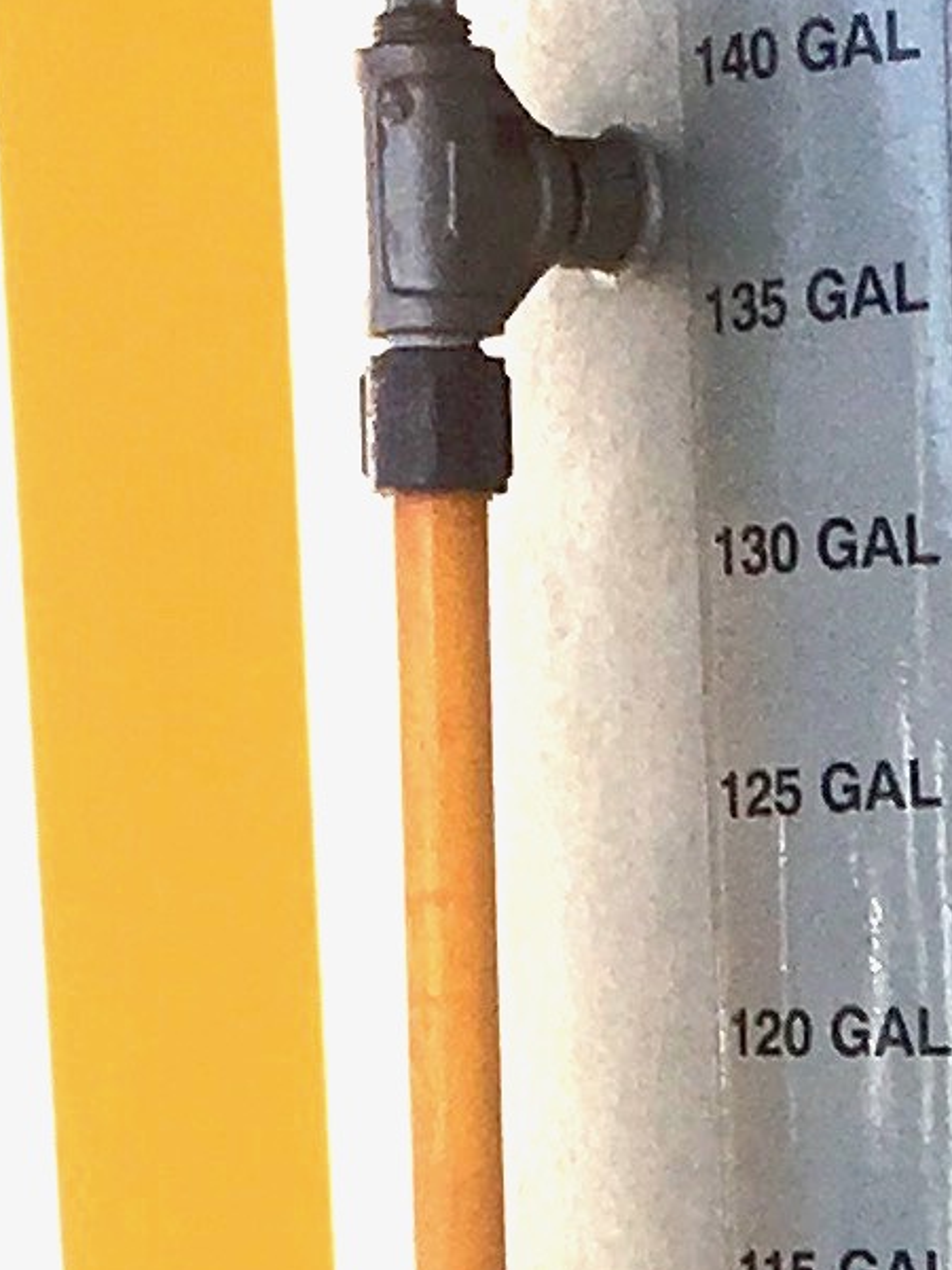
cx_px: 1496
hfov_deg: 7.5
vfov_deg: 9.4
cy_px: 2688
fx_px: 7150
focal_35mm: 195
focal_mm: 4.15
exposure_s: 1/1748
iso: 25
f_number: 2.2
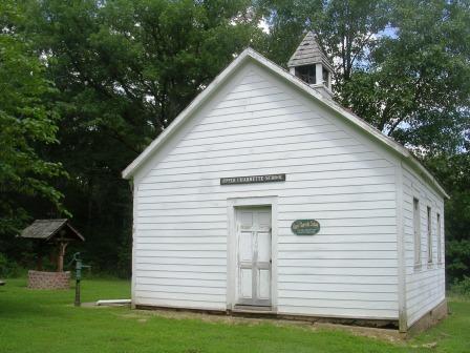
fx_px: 516
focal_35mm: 38
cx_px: 235
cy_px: 176
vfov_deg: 37.7
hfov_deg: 49.0
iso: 50
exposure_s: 1/193
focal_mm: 5.8
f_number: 5.6
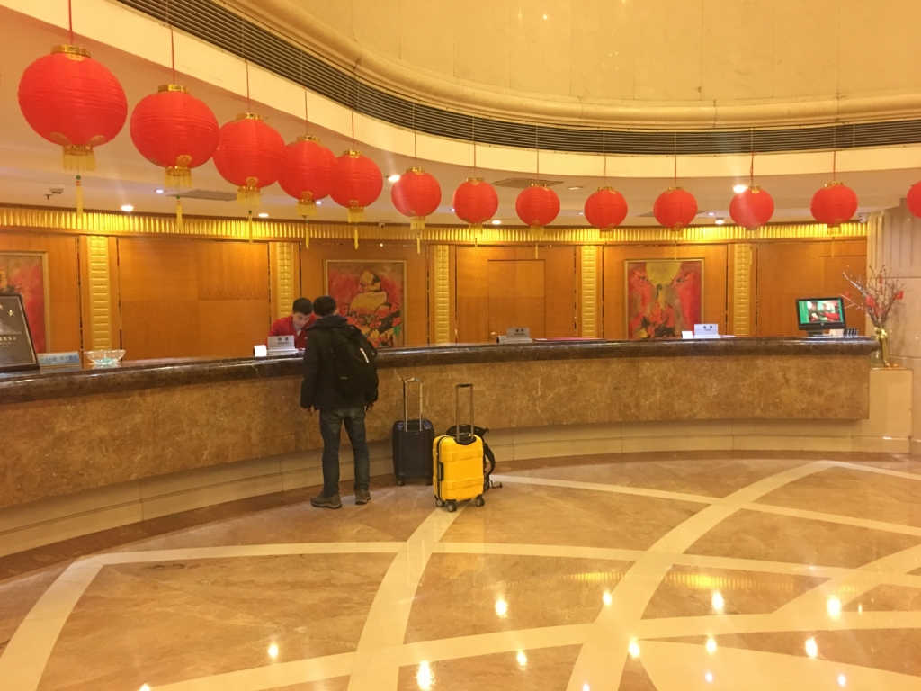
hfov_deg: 61.7
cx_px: 460
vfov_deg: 48.2
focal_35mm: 29
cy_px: 346
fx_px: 772
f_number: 2.2
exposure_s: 1/8
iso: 160
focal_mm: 4.15
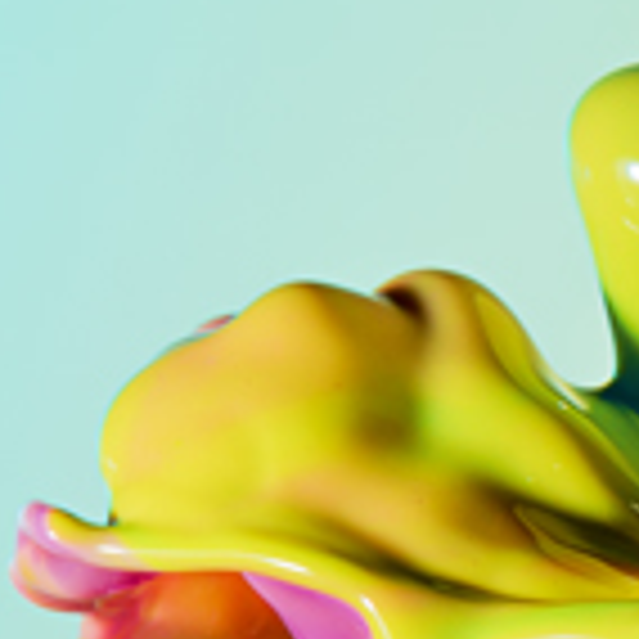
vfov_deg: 3.5
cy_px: 810
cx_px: 342
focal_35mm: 503
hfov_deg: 3.5
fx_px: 10505
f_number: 16
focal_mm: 105
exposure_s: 1/320
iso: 100
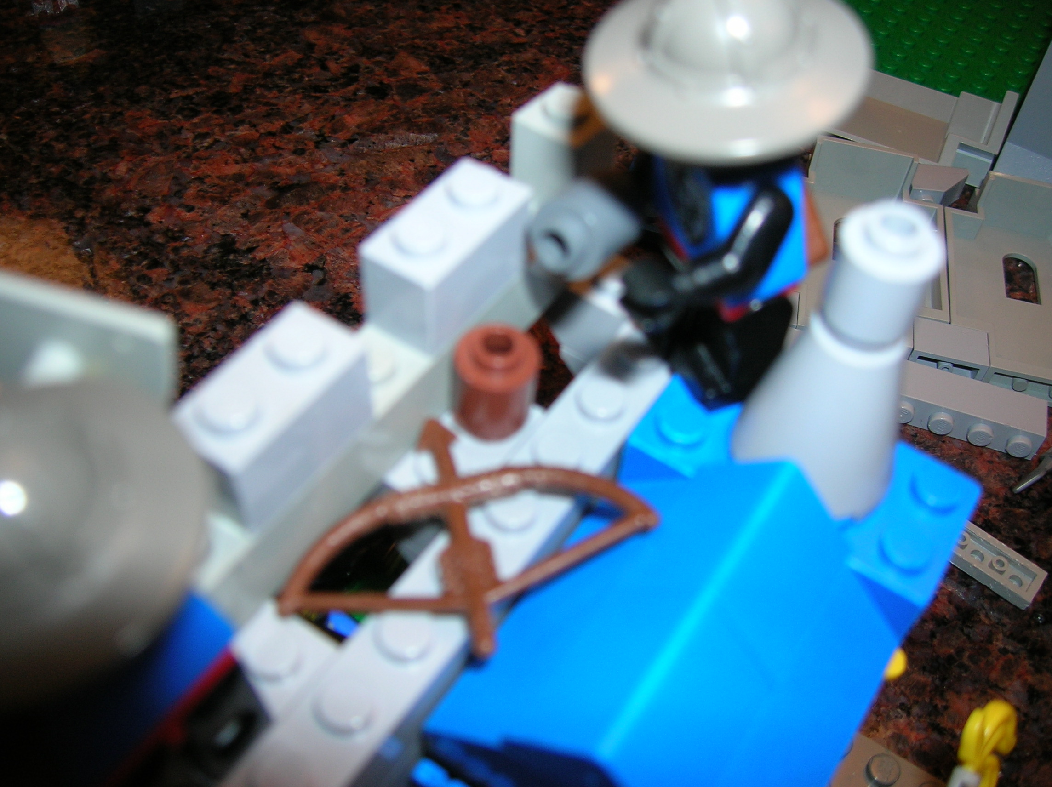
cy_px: 394
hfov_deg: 54.0
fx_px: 1032
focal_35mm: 34
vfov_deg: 41.7
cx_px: 526
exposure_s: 1/60.1
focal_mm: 5.7
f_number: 2.9
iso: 50
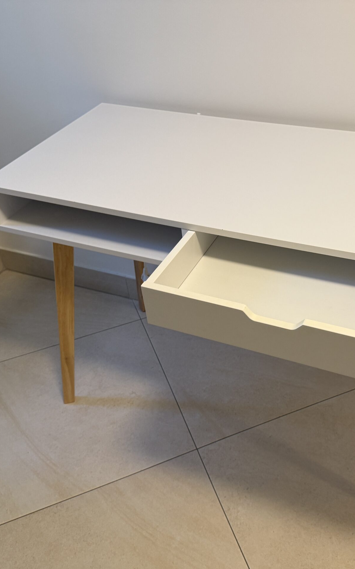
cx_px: 230
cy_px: 285
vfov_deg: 56.7
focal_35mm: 34
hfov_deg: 37.0
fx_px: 526
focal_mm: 6.76
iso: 200
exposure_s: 1/50
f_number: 1.78
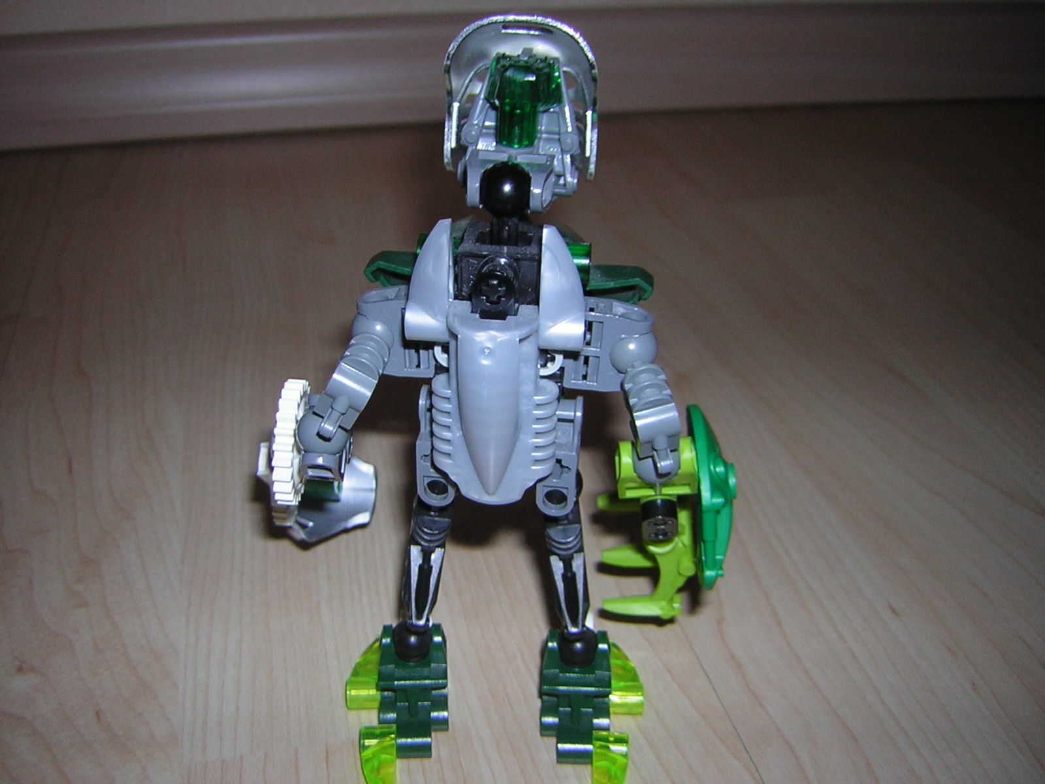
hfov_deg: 51.4
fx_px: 1087
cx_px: 522
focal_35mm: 36
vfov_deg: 39.7
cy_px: 392
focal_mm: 4.7
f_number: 2.6
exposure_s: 1/60.1
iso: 50
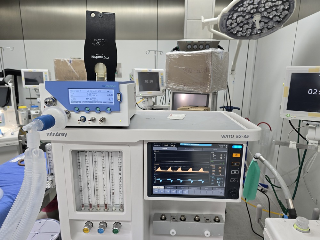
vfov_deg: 58.9
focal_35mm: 23
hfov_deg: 73.9
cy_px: 120
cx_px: 160
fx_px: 213
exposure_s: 1/50
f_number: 1.7
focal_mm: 6.3
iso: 64
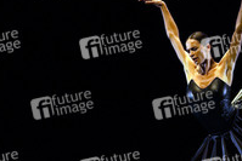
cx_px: 200
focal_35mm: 628
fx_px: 4224
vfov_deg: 2.2
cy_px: 136
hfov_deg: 3.3
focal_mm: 277
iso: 6400
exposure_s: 1/320
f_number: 6.3
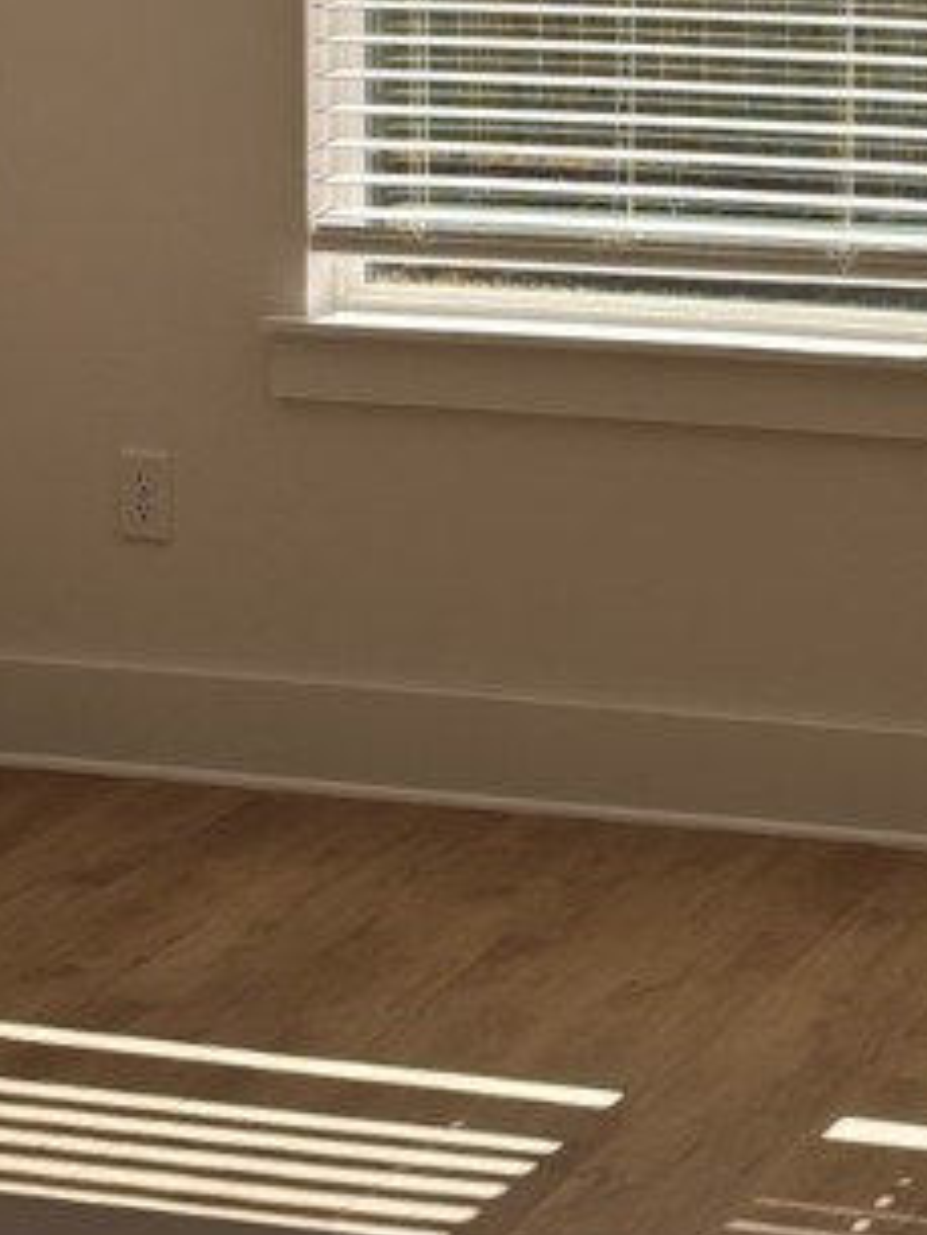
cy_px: 93
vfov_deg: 14.9
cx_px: 761
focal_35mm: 131
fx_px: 4674
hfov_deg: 11.3
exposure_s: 1/1695
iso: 32
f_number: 1.6
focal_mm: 5.96
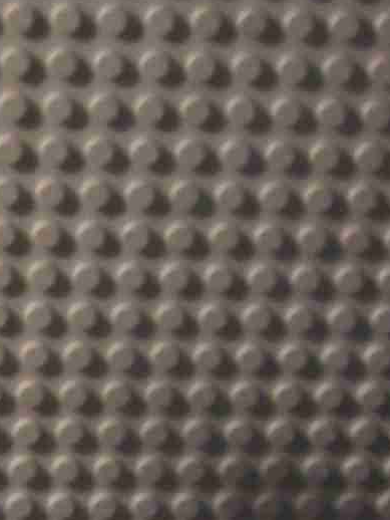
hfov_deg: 8.8
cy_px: 533
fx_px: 2432
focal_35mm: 162
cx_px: -334
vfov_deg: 12.0
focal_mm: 6.8
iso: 200
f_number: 2.8
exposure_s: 1/20
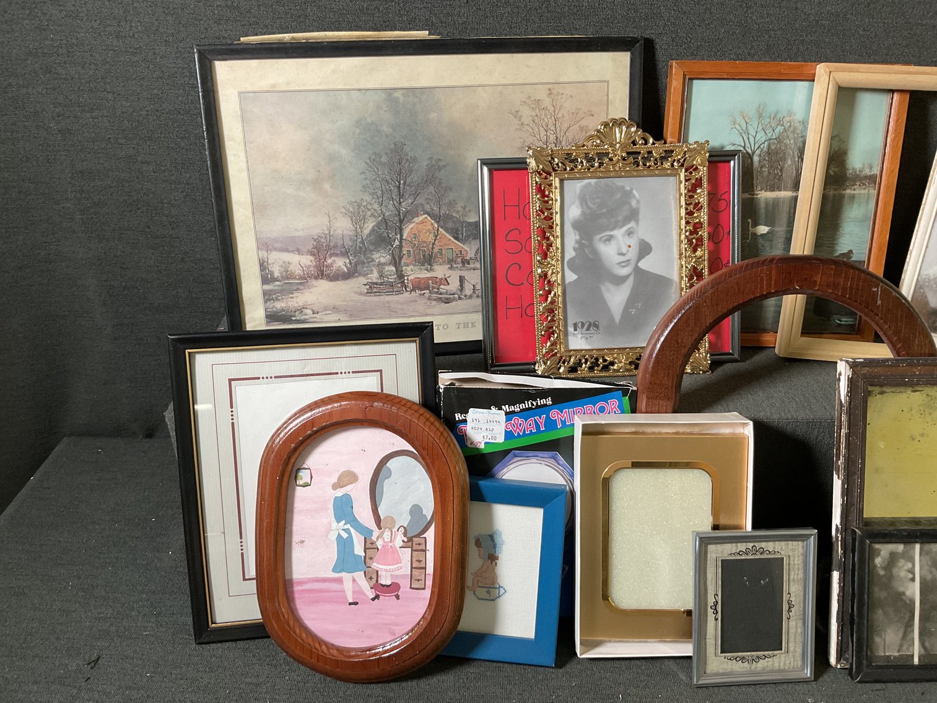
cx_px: 468
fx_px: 785
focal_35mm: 29
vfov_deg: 48.2
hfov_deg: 61.7
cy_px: 352
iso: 80
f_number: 1.8
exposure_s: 1/60
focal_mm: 3
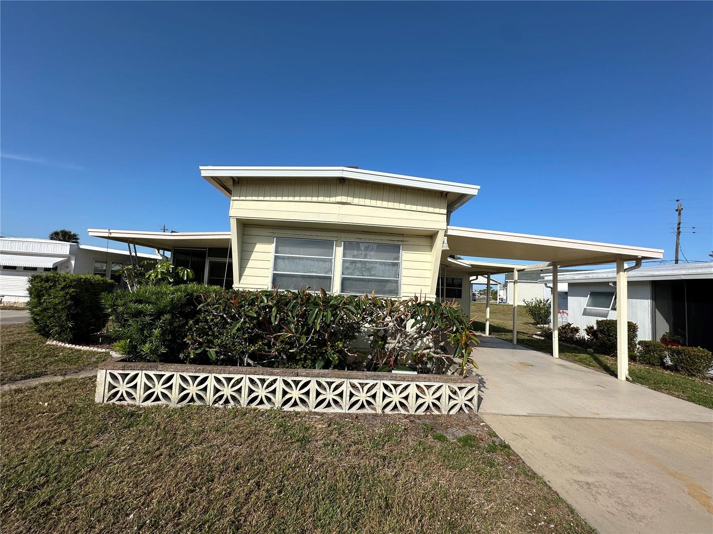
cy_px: 267
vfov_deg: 85.7
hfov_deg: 102.1
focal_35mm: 14
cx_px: 356
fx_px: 288
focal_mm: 2.22
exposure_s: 1/2618
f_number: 2.2
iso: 50
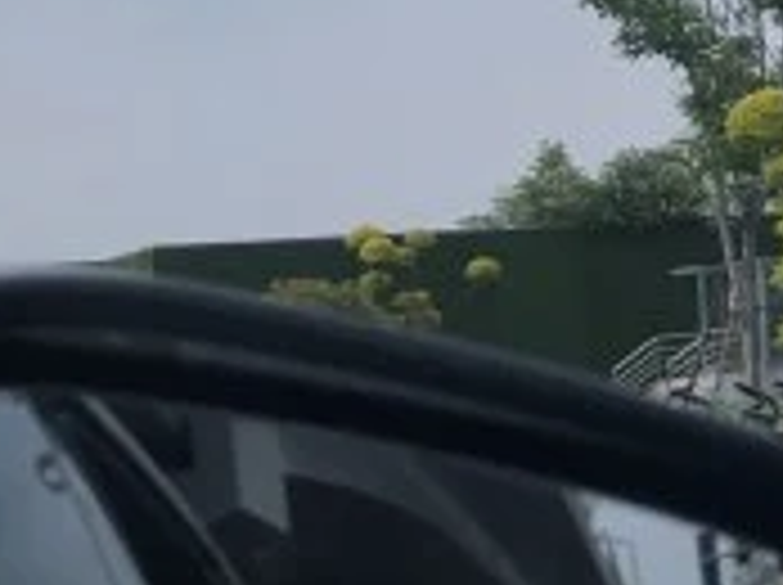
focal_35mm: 129
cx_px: 1413
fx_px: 2914
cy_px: -216
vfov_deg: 11.1
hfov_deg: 13.7
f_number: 1.8
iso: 20
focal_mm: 4
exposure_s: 1/375
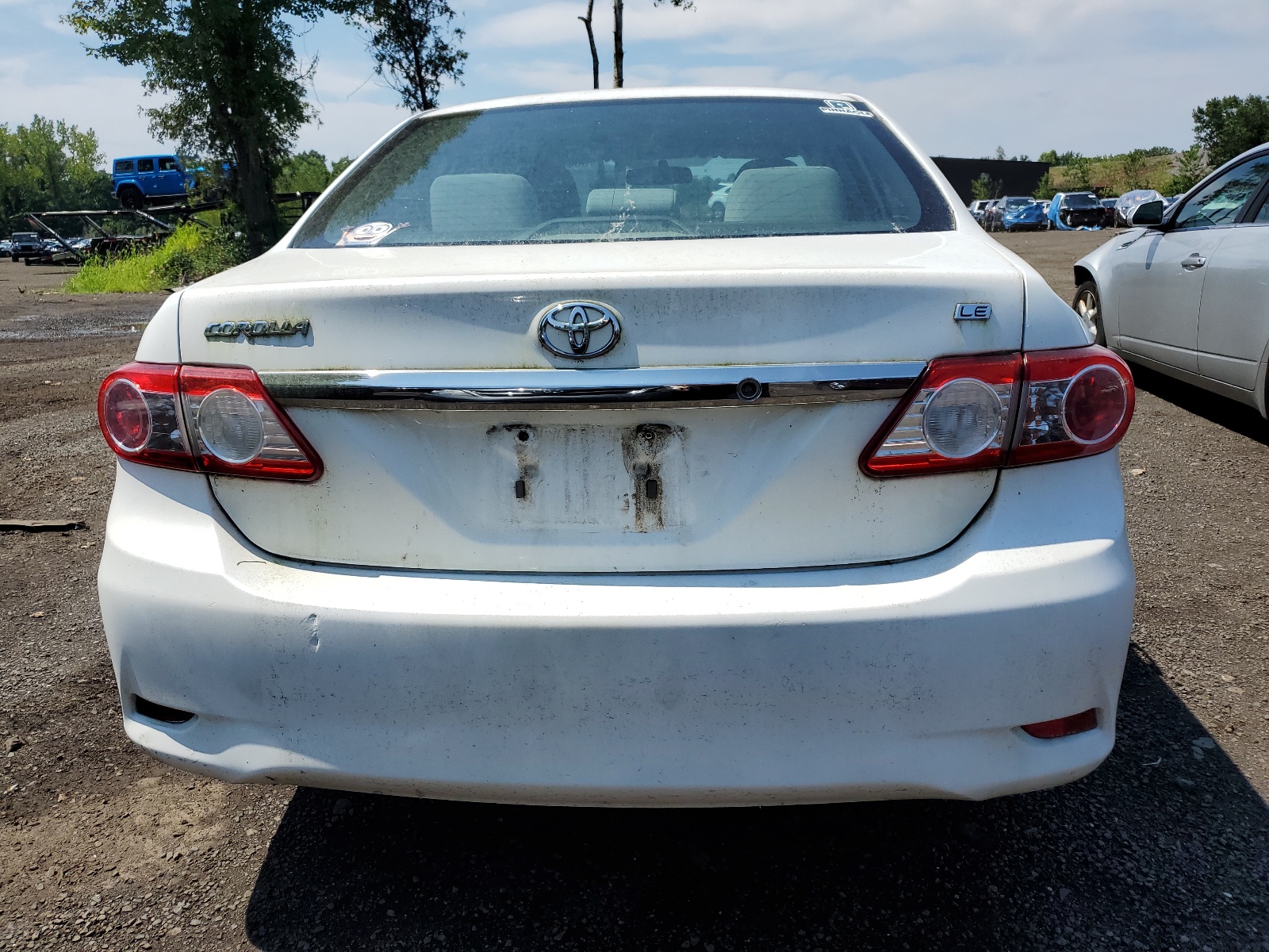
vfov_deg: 53.1
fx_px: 953
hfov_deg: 67.3
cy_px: 476
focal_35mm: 26
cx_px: 634
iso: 50
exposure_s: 1/5000
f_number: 1.5
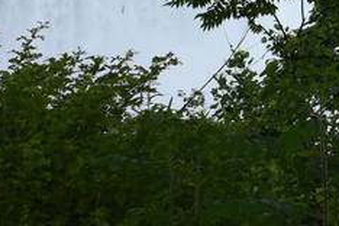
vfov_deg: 8.6
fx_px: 1441
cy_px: -175
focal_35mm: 153
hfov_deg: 12.5
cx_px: 564
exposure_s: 1/250
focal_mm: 28
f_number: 8
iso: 100
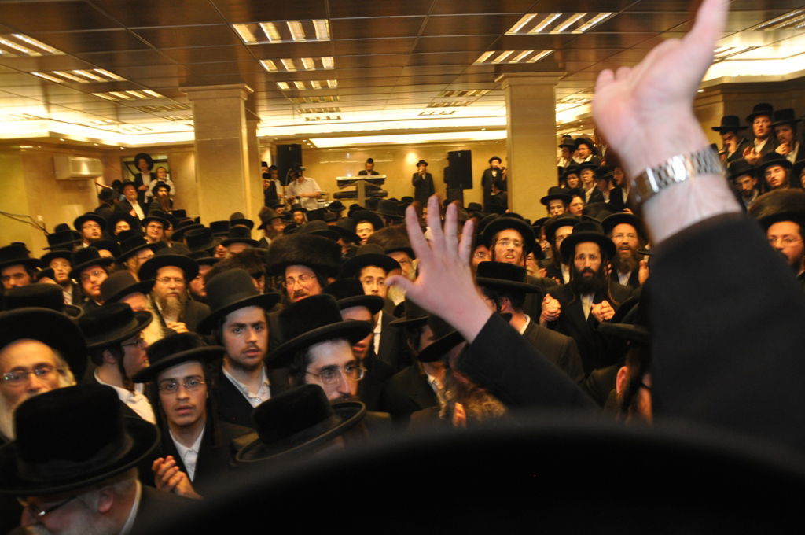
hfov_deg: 67.4
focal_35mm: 27
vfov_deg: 47.8
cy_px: 268
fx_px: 603
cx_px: 402
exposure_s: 1/60
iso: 800
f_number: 5.6
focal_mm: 18
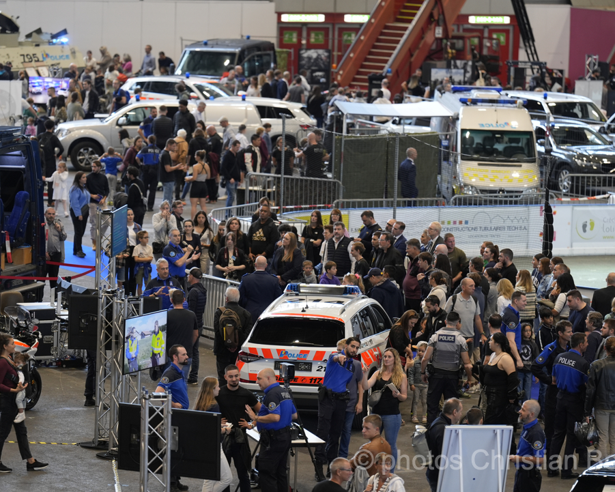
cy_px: 230
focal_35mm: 200
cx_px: 311
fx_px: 3641
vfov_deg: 7.7
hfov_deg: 9.7
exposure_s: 1/100
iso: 1000
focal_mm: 160
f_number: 2.8
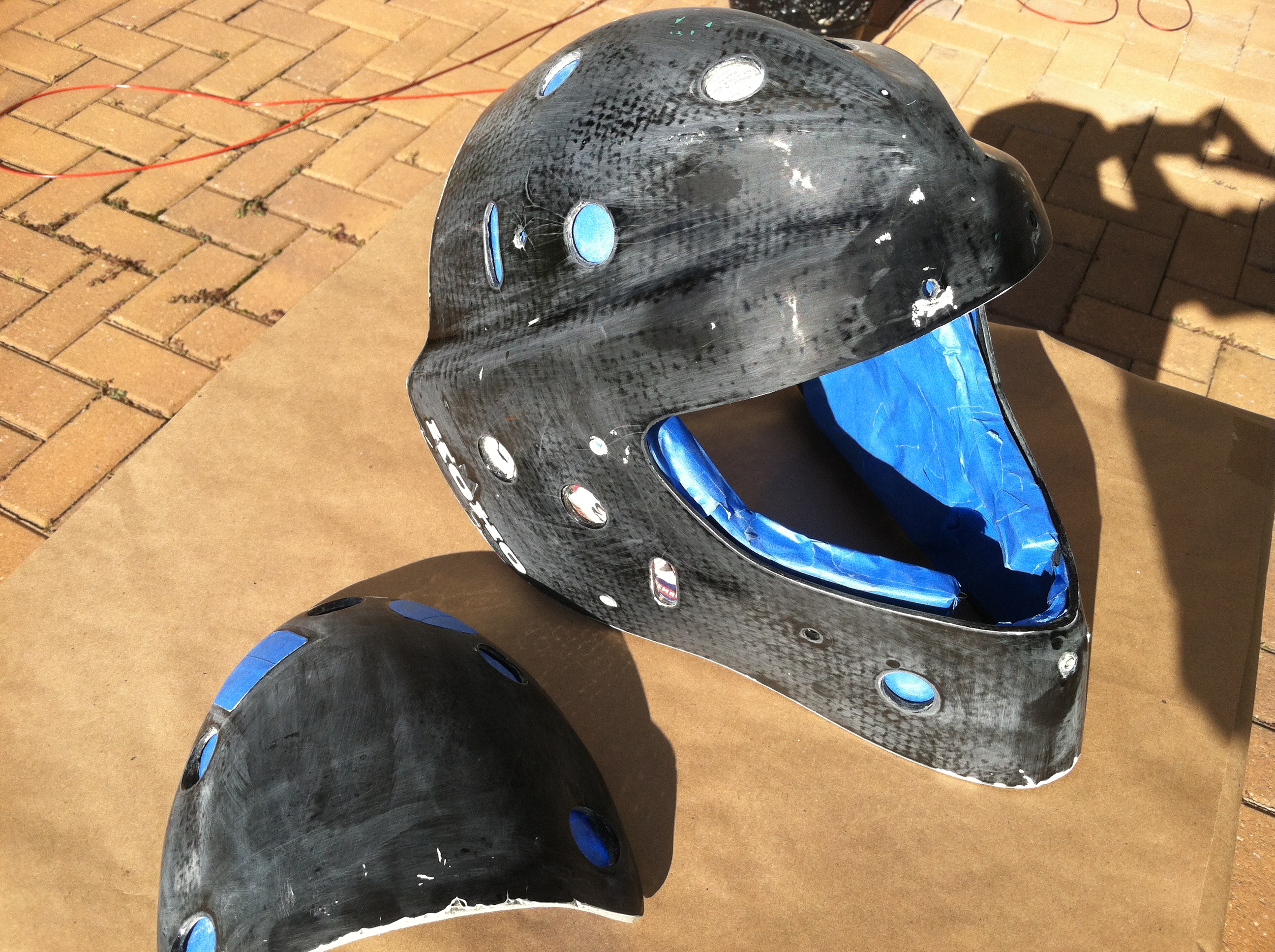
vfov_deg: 40.6
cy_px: 476
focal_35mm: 35
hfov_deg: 52.7
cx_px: 638
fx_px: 1287
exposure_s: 1/833
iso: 80
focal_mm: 3.85
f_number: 2.8
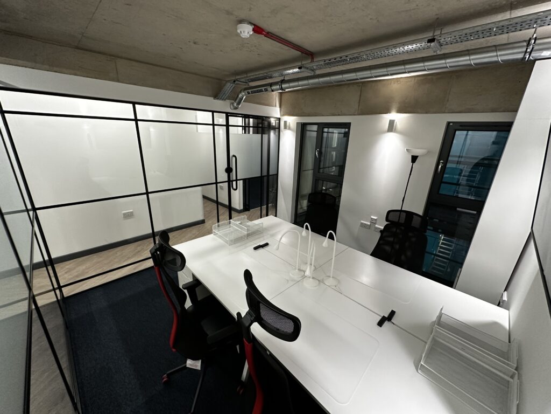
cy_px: 207
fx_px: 223
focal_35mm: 14
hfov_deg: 102.1
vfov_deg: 85.7
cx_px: 276
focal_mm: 2.22
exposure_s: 1/100
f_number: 2.2
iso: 200
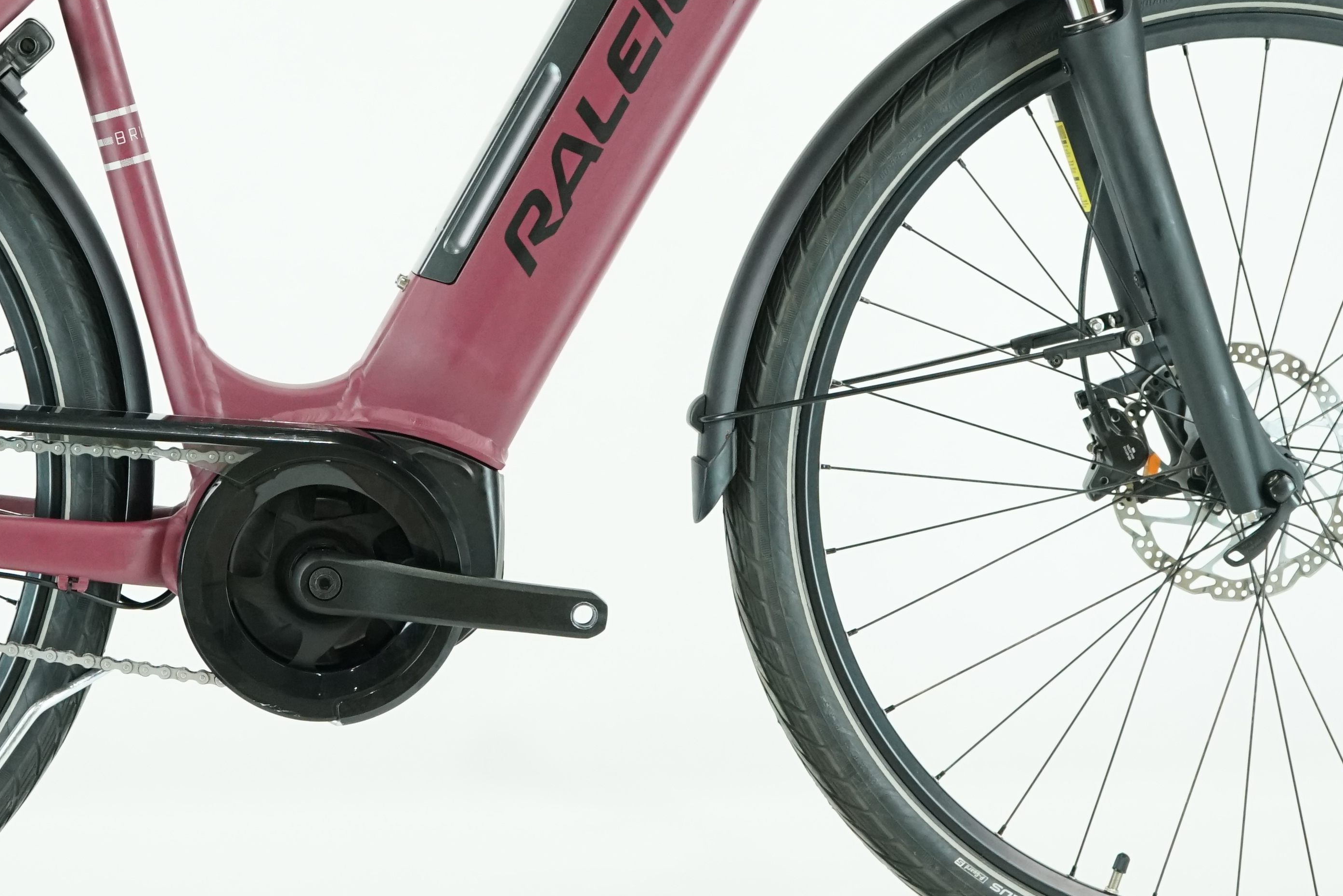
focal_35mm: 114
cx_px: 397
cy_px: 132
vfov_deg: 12.0
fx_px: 4253
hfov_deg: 17.9
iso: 2000
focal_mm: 53
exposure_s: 1/200
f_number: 5
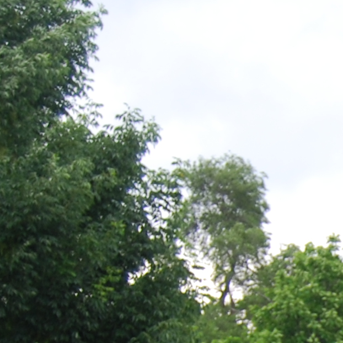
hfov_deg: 8.8
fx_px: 2048
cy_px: 599
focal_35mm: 183
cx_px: 800
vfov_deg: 9.2
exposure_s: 1/200
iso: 100
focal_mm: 23
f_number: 5
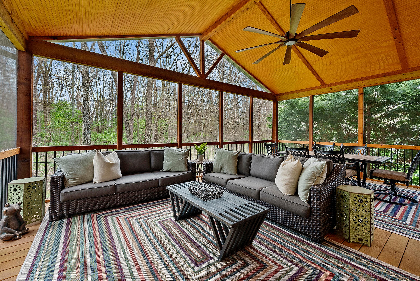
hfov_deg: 100.4
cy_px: 140
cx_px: 210
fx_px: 175
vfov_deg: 77.4
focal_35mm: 15
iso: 640
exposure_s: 1/8
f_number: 9
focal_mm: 15
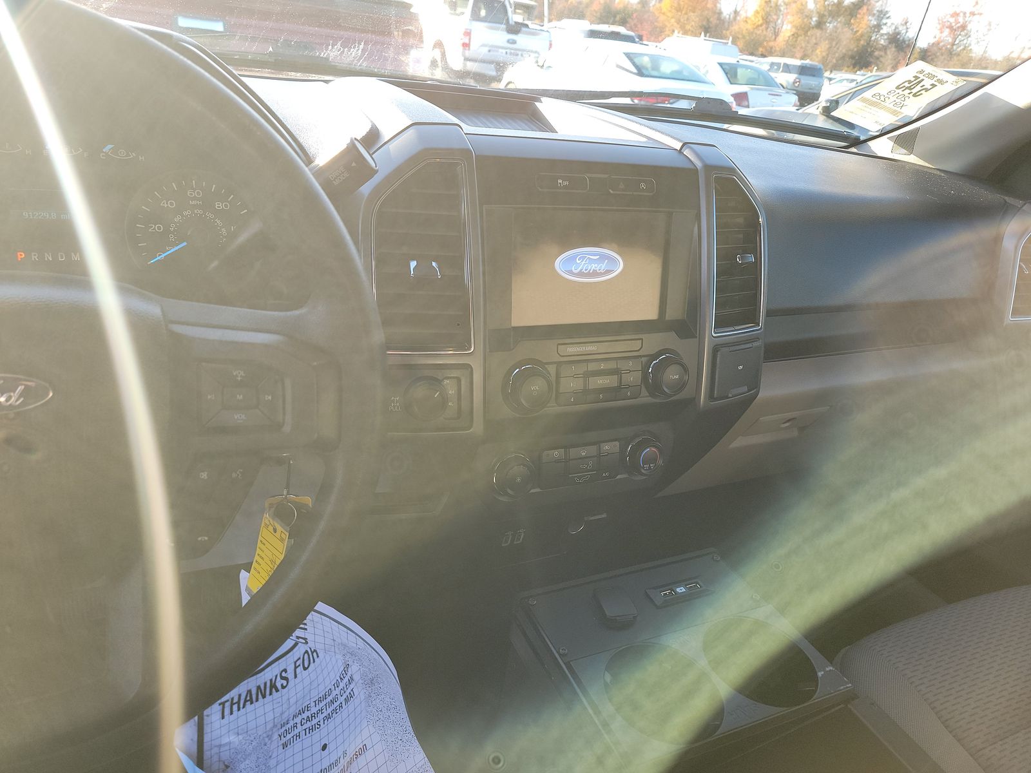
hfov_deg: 71.6
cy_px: 386
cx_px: 516
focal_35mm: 24
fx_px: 715
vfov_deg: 56.8
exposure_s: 1/119
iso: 98
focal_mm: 6.7
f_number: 1.8
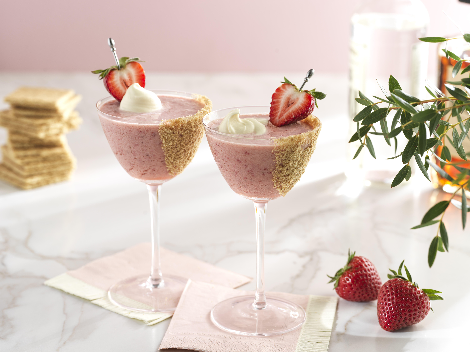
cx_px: 235
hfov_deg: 20.9
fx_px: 1276
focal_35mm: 94
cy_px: 176
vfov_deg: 15.7
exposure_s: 1/200
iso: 100
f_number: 8
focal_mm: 120
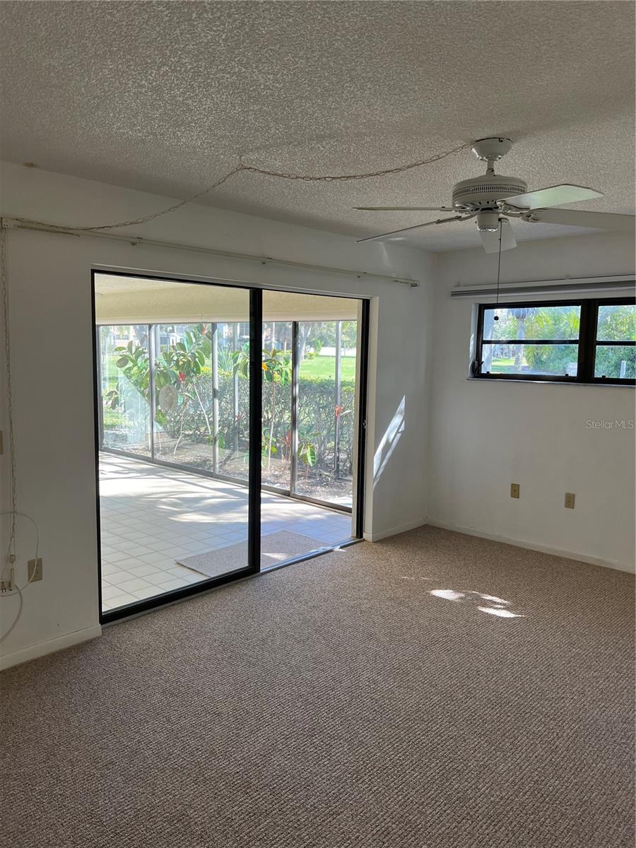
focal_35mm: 26
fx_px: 637
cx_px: 318
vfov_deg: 67.3
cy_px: 424
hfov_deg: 53.1
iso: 40
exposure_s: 1/136
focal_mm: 5.7
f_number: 1.5
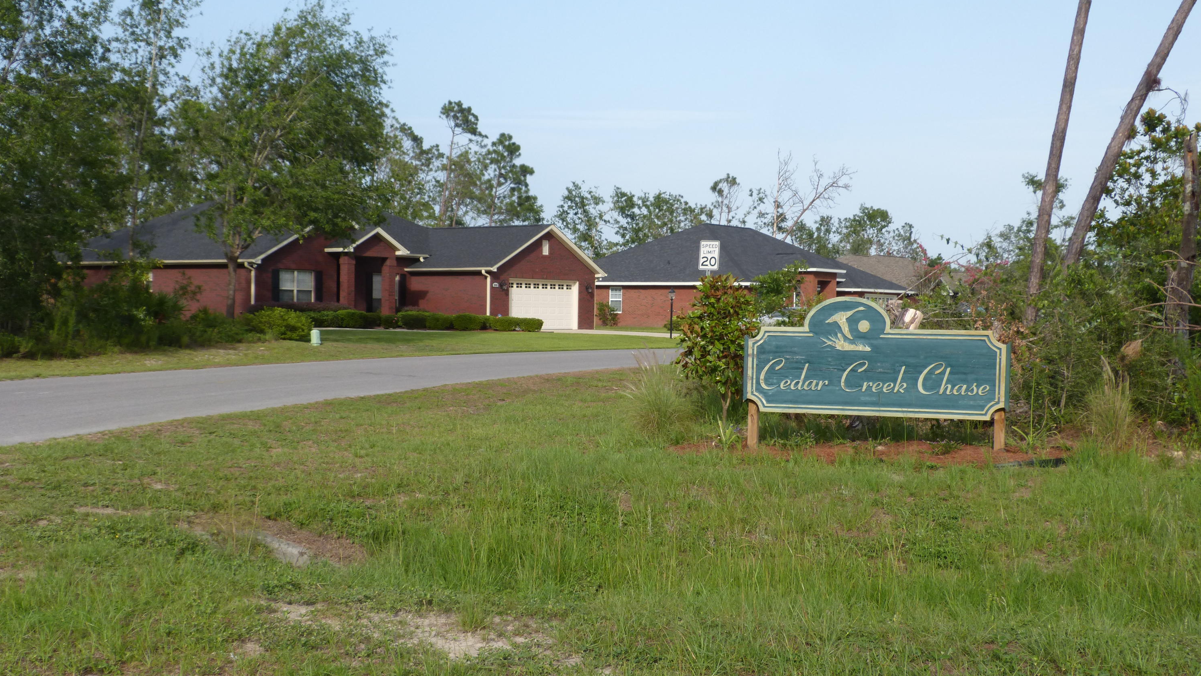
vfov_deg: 26.5
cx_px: 603
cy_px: 390
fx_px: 1433
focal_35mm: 45
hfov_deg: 45.5
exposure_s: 1/200
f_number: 4
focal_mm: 7.3
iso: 100
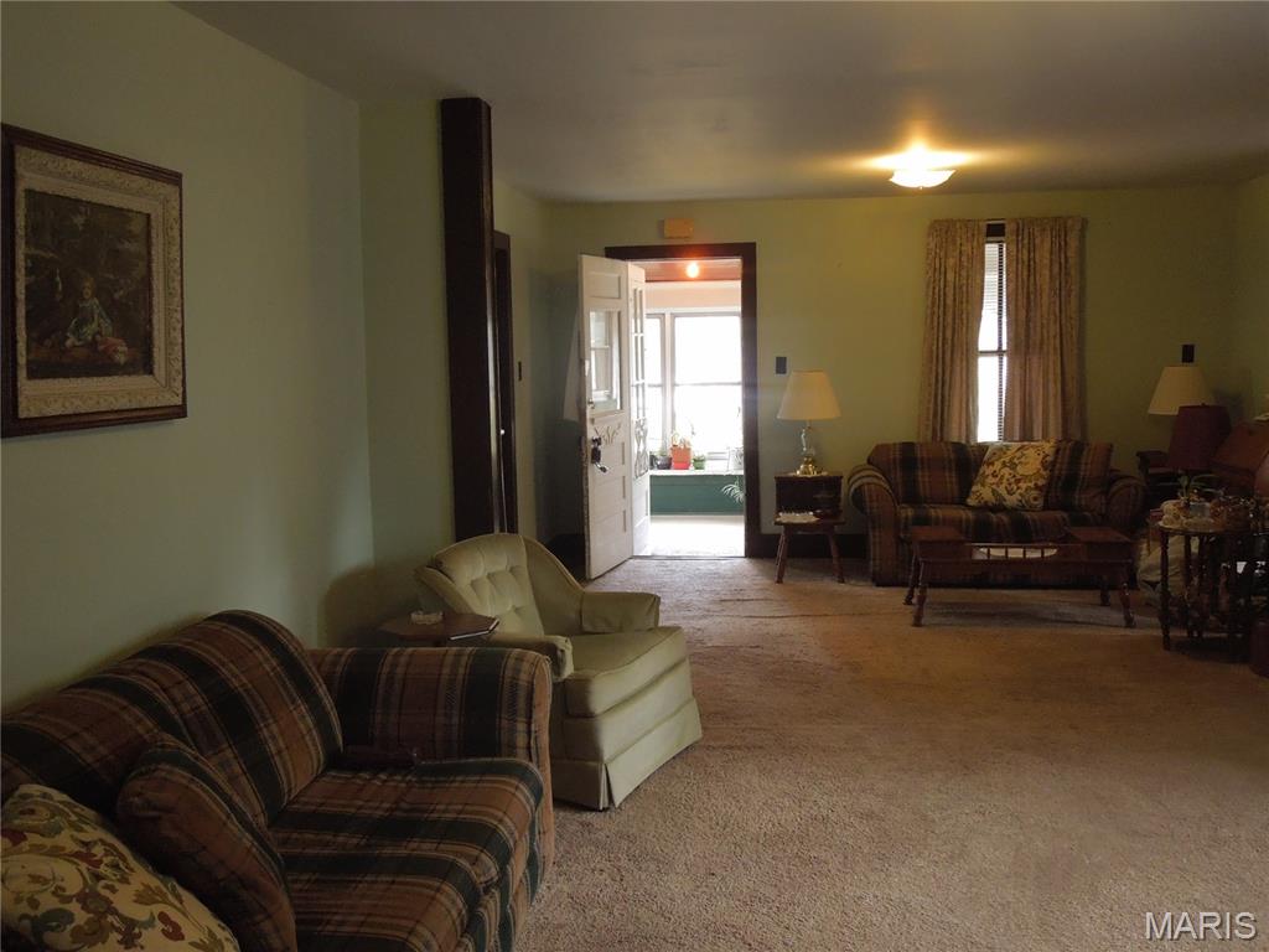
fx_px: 1136
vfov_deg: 45.4
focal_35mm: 31
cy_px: 476
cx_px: 634
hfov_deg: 58.4
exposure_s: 1/30
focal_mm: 5.6
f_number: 3.6
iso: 640
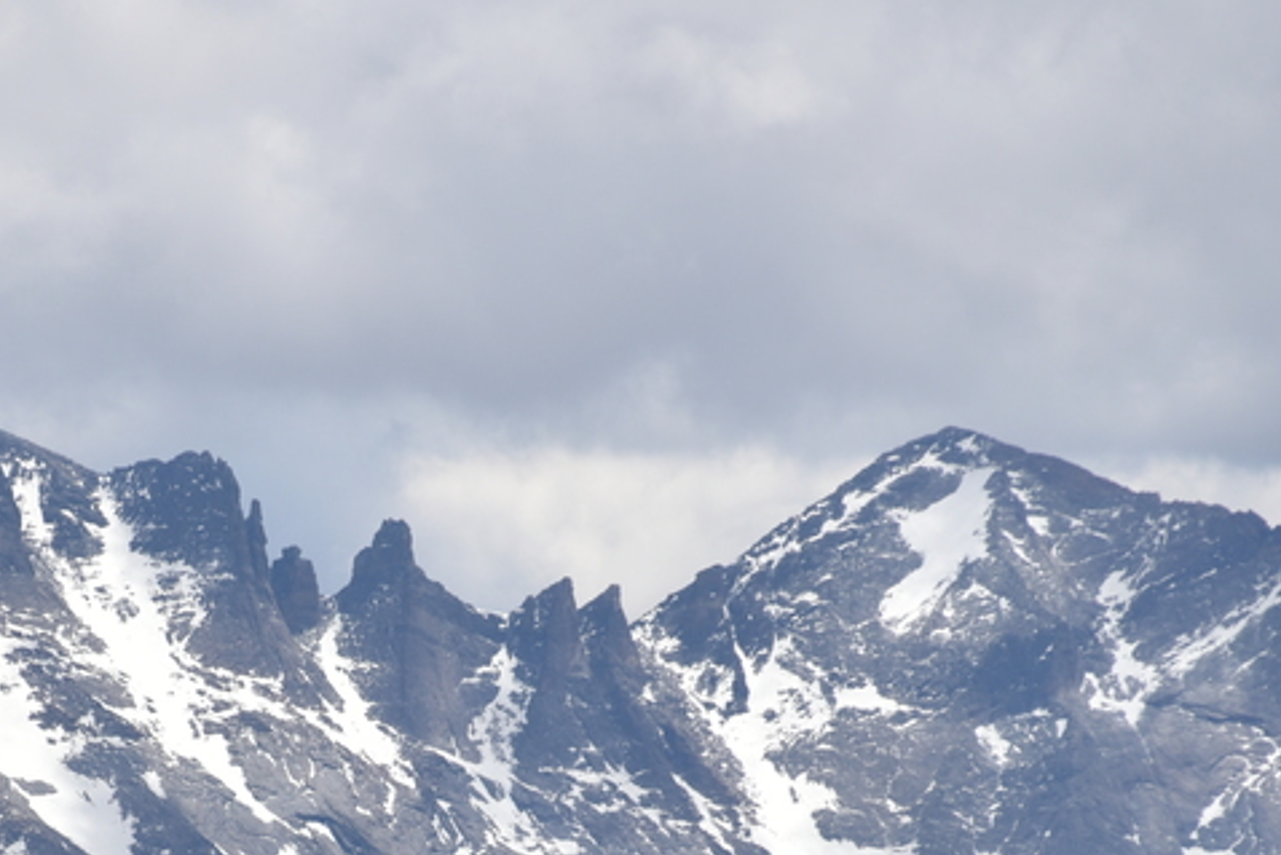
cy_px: 882
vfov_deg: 1.7
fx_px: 28580
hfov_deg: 2.6
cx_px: 220
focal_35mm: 803
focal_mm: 300
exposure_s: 1/640
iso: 100
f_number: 8
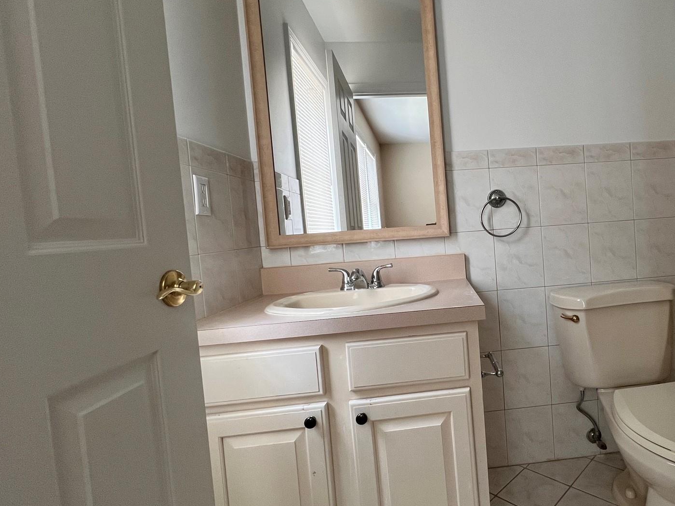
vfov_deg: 68.7
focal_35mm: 19
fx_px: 371
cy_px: 241
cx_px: 471
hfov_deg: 80.7
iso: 200
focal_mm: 1.57
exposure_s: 1/60
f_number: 1.8
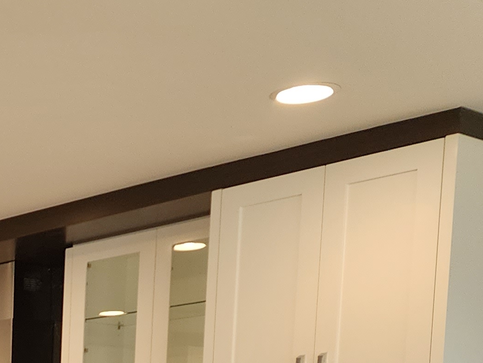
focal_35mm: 88
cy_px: 631
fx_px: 1228
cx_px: -256
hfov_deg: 19.3
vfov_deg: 14.9
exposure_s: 1/180
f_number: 1.8
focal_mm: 6.4
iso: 160
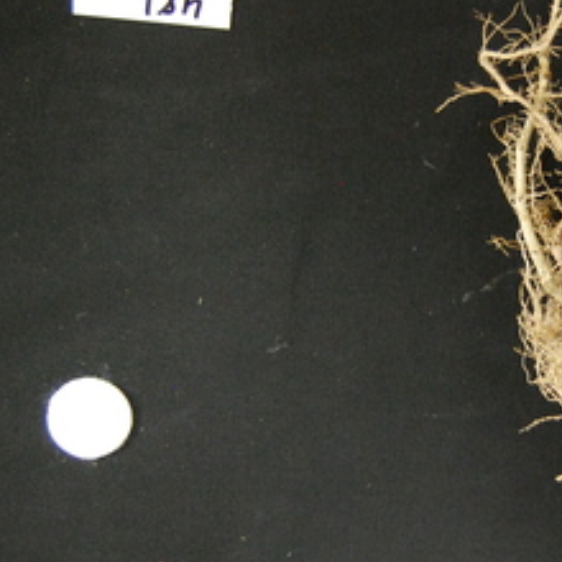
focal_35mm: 108
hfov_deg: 16.0
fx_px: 1987
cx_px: 475
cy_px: 281
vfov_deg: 16.1
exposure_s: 1/10
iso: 1600
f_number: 4.5
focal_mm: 31
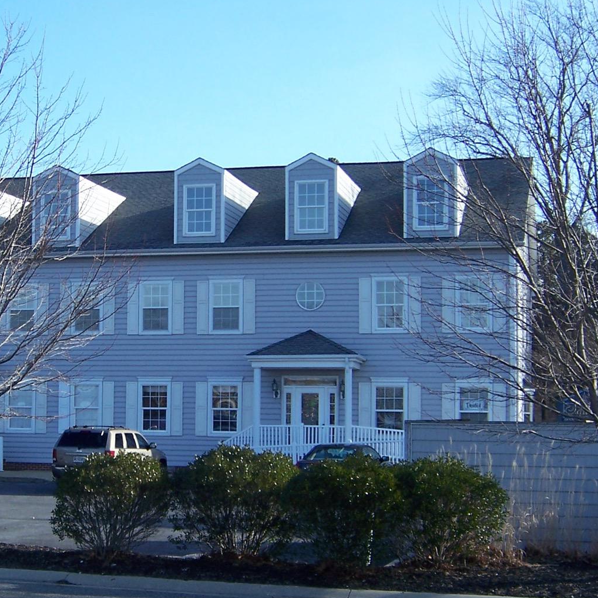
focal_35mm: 64
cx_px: 149
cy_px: 341
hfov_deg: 26.5
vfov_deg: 26.9
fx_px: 1251
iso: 80
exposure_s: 1/500
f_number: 2.8
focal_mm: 6.2
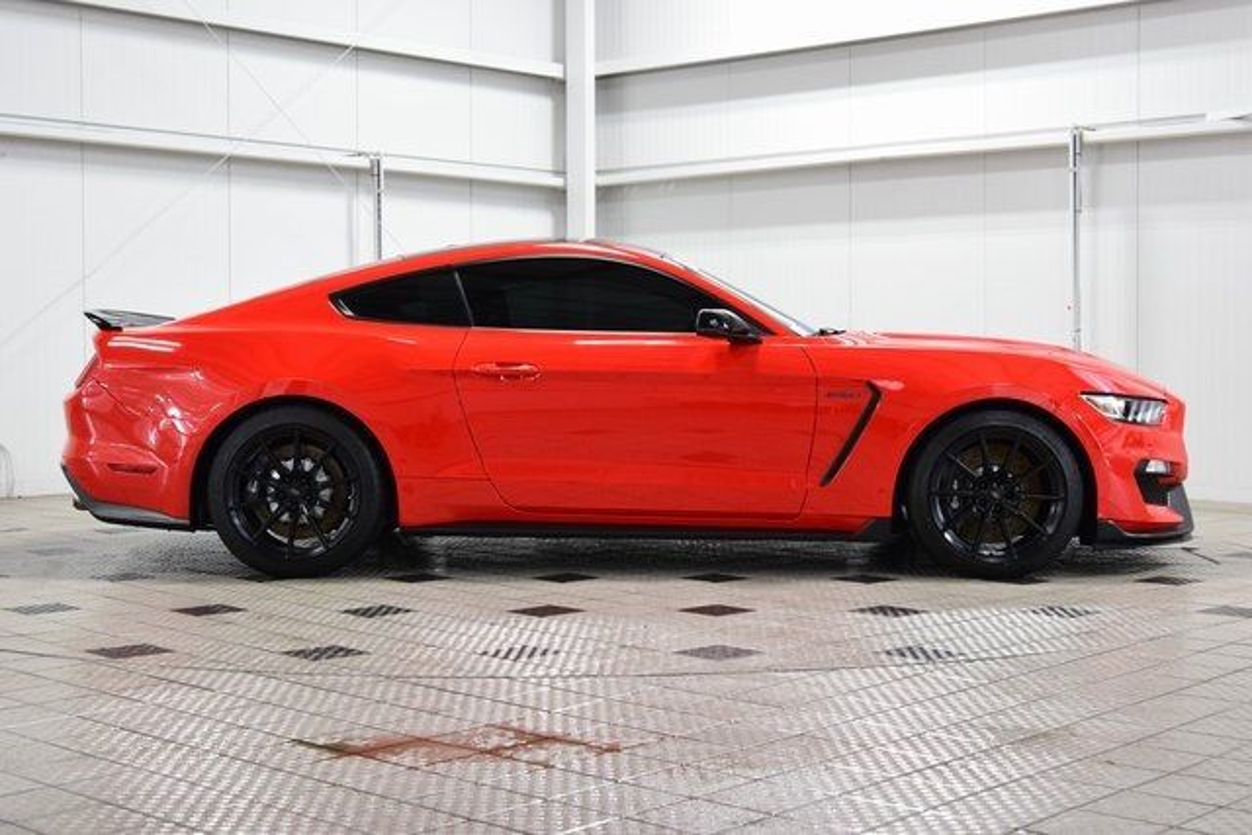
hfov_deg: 37.8
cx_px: 626
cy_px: 418
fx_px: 1826
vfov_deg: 25.8
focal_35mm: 52
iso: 1600
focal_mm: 35
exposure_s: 1/60
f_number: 5.6
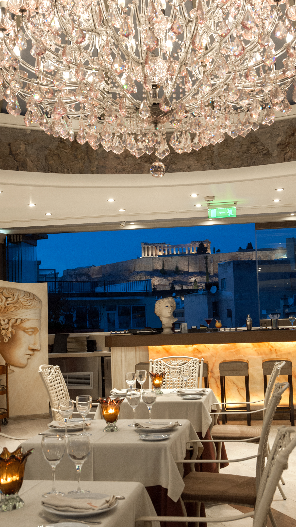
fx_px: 670
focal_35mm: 48
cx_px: 153
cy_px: 265
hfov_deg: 24.9
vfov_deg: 42.9
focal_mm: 45
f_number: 11
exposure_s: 1/5
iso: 640
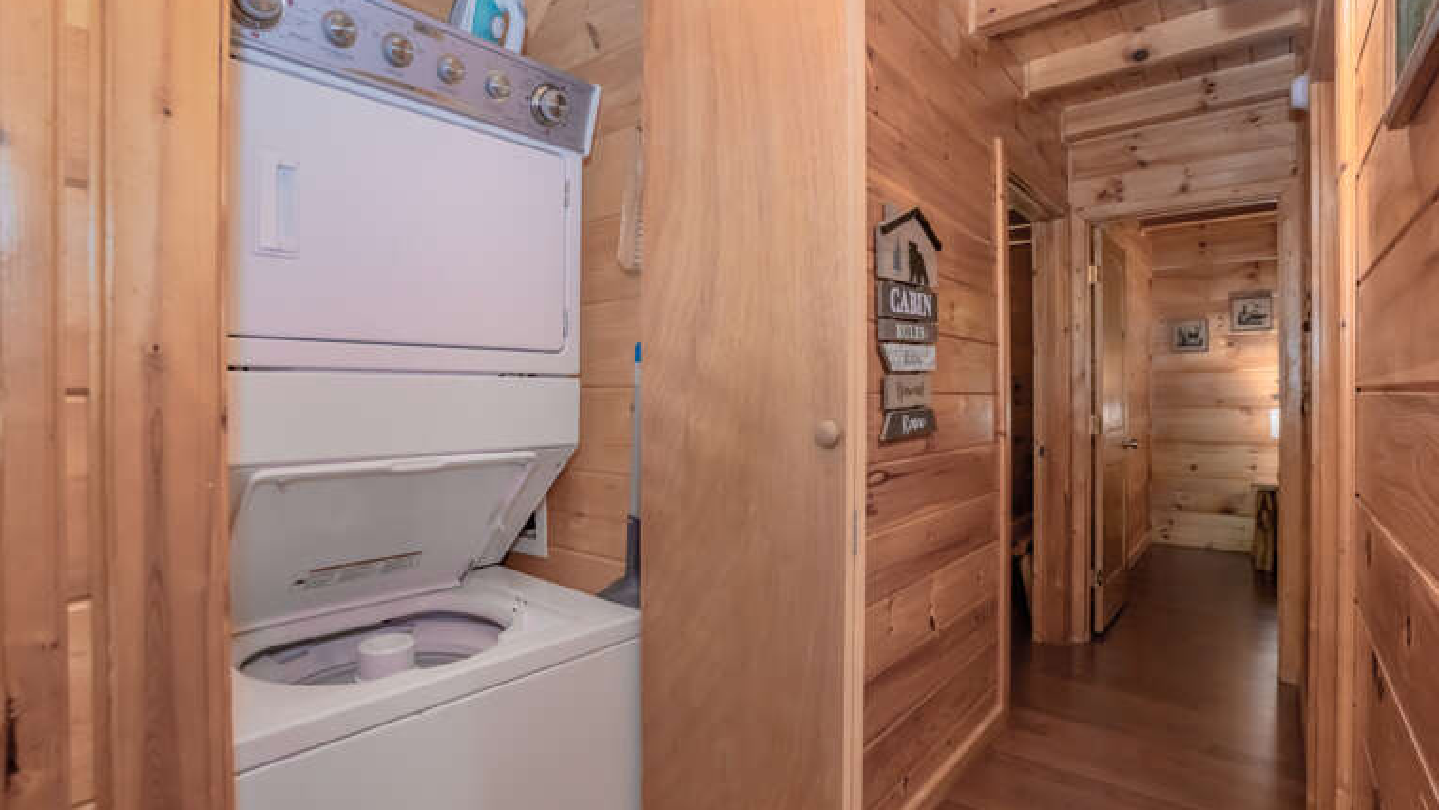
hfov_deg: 95.9
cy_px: 418
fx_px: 649
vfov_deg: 63.9
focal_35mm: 17
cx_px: 726
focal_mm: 16
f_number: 6.3
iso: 2500
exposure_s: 1/100
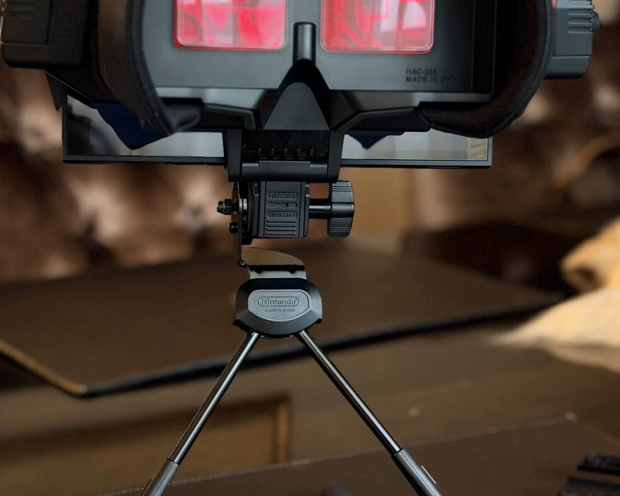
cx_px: 239
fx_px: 1468
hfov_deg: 23.8
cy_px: 277
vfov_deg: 19.2
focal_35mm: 80
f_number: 1.78
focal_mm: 6.76
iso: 800
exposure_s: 1/18
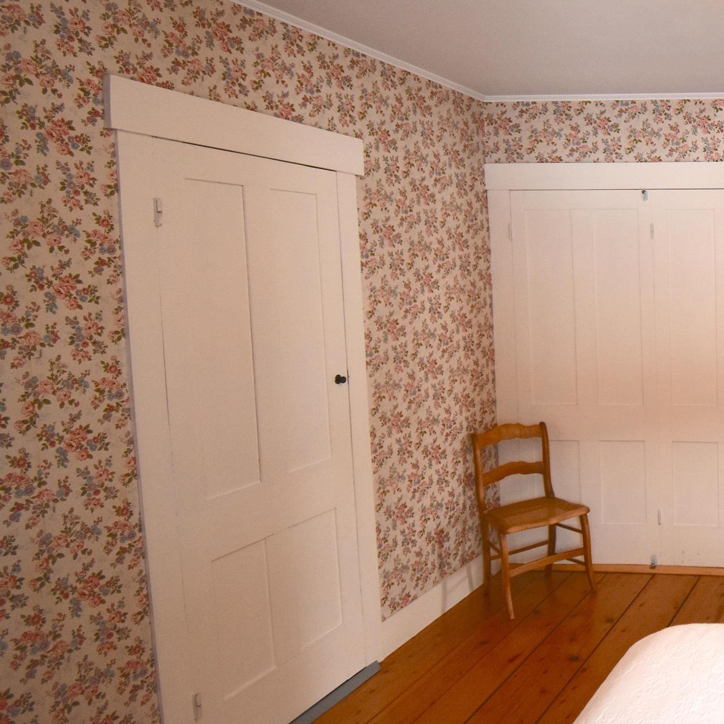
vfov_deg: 52.4
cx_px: 854
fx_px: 734
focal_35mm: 31
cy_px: 325
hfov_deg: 39.3
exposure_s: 1/60
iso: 400
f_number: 4.5
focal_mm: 10
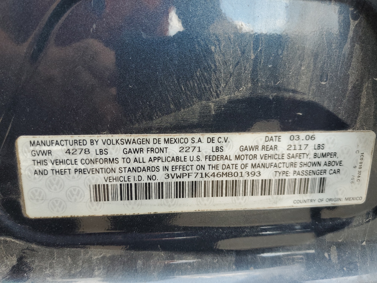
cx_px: 188
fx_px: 283
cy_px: 142
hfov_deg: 67.3
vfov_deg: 53.1
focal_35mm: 26
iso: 50
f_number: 1.5
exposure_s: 1/213
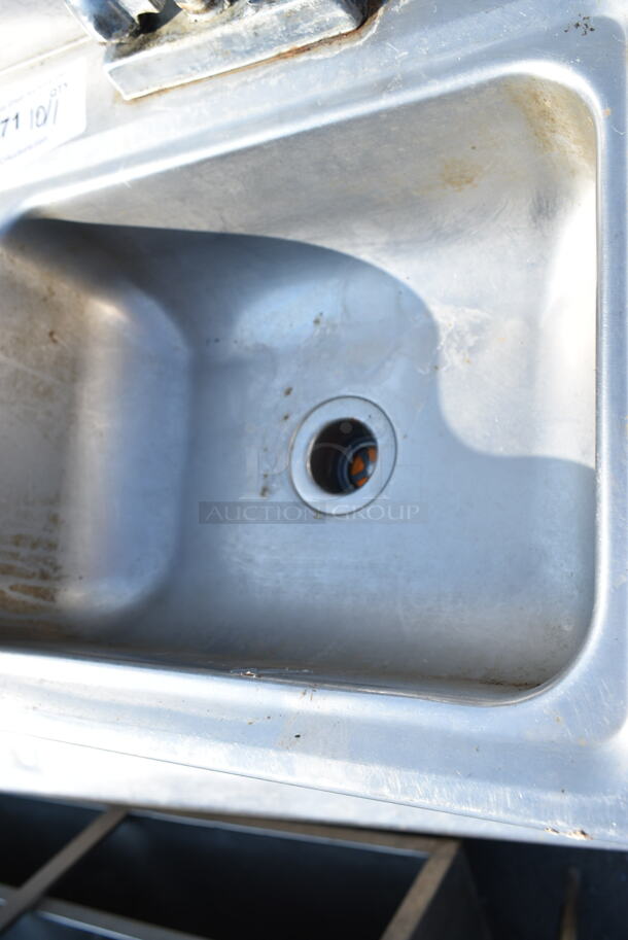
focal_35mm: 33
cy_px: 470
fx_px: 862
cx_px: 314
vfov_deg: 57.2
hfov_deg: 40.0
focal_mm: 22
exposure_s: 1/200
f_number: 7.1
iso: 100
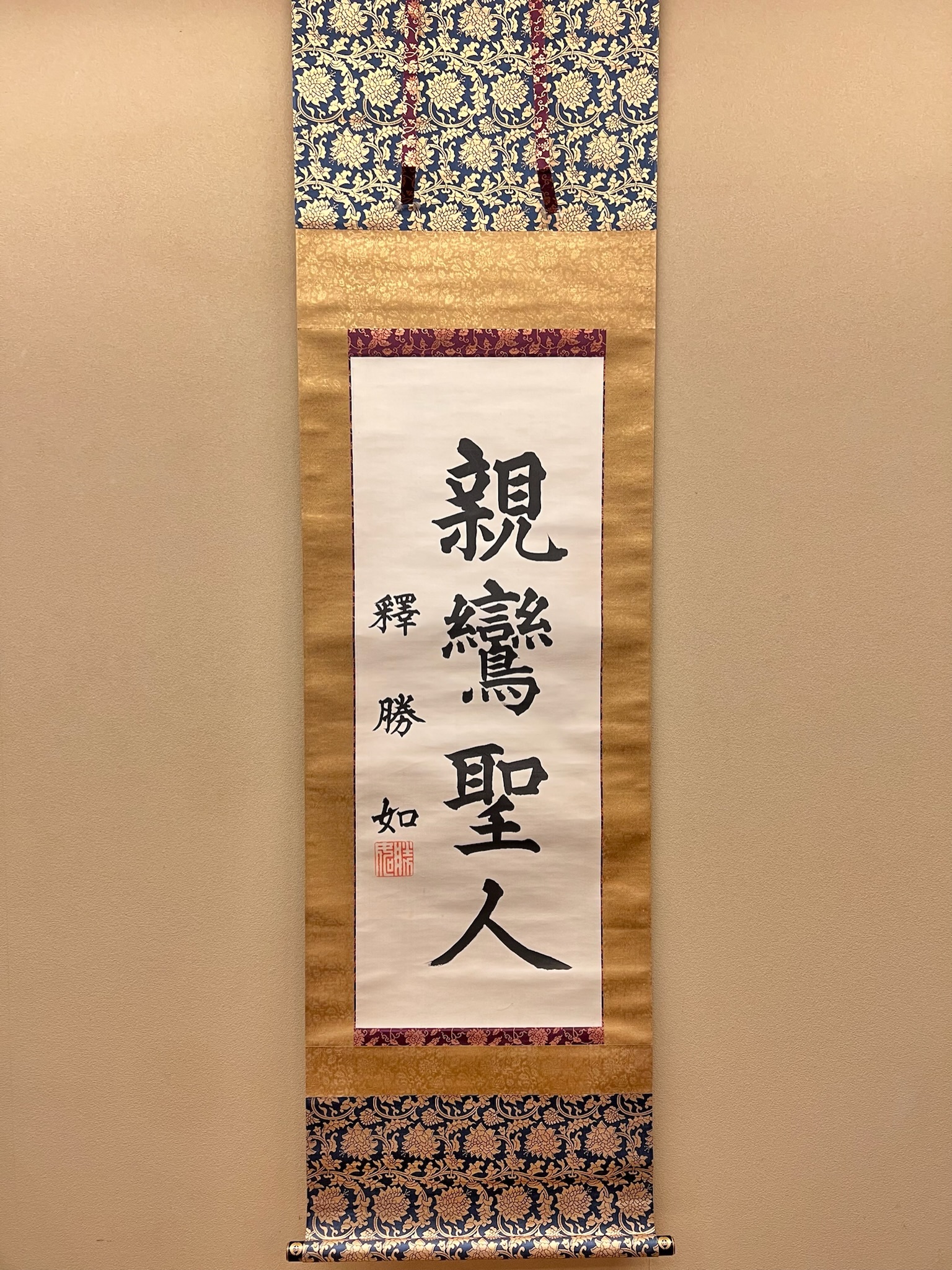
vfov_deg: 67.3
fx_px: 954
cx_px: 476
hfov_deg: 53.0
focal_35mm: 26
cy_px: 635
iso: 125
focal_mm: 5.7
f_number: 1.5
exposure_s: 1/60
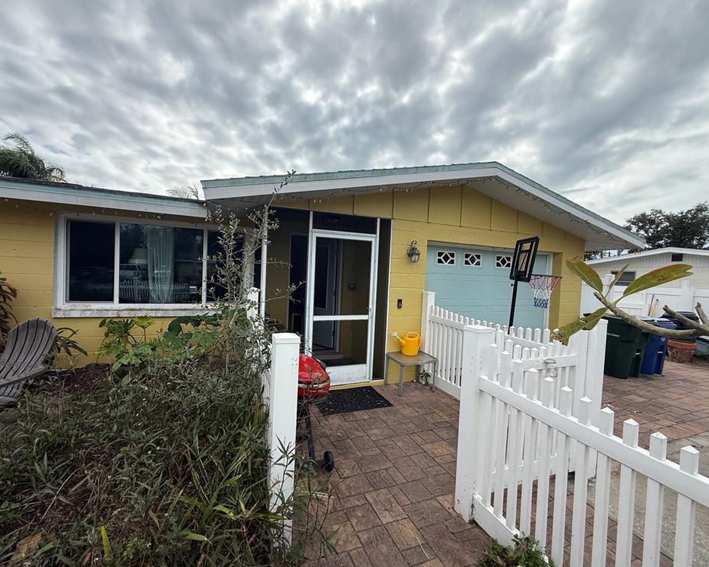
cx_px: 337
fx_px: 315
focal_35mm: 15
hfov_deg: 96.7
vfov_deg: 84.0
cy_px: 282
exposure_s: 1/1795
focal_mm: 2.22
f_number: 2.2
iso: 64
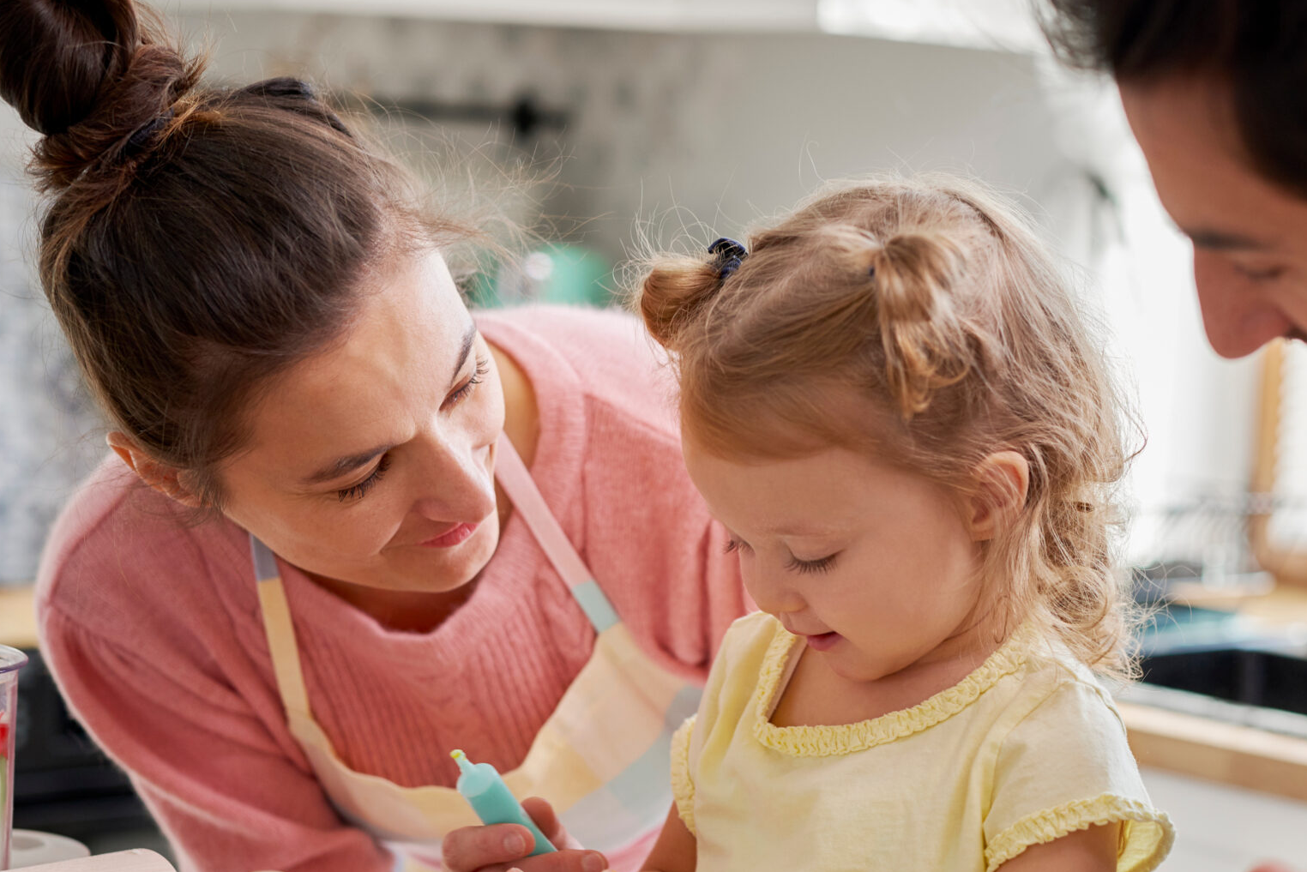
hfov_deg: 24.1
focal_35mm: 84
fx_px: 3050
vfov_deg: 16.3
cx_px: 845
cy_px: 545
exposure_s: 1/100
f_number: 2.8
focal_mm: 50
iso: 200
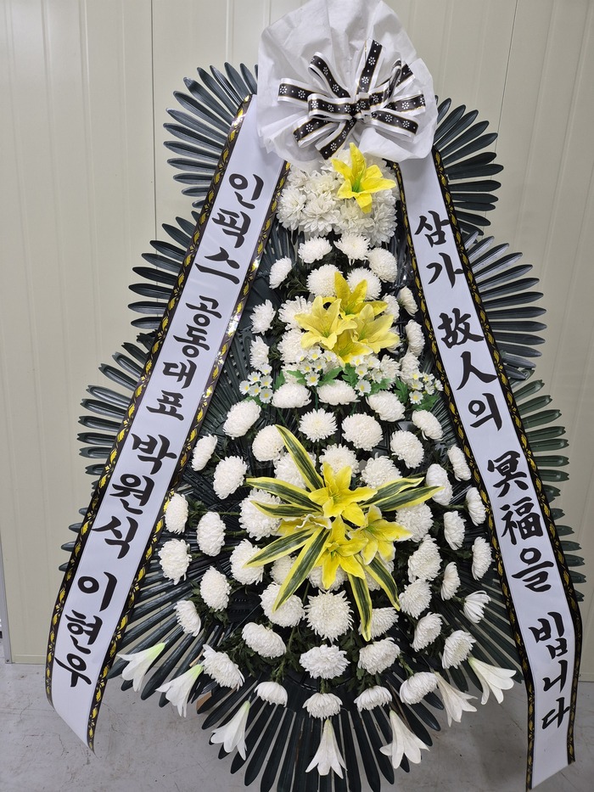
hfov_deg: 58.9
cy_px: 396
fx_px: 526
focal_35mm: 23
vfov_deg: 73.9
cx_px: 297
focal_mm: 5.4
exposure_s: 1/120
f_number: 1.8
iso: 200
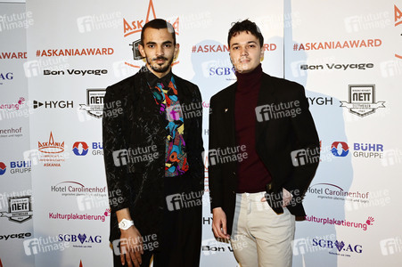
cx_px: 201
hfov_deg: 58.0
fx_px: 363
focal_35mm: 32
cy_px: 134
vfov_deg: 40.5
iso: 2500
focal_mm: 32.5
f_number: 6.3
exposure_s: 1/200
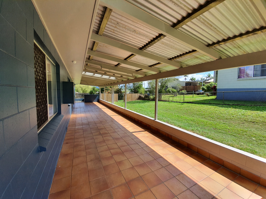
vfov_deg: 89.9
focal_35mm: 13
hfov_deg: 106.2
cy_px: 100
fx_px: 100
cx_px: 133
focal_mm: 1.8
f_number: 2.2
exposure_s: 1/509
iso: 50
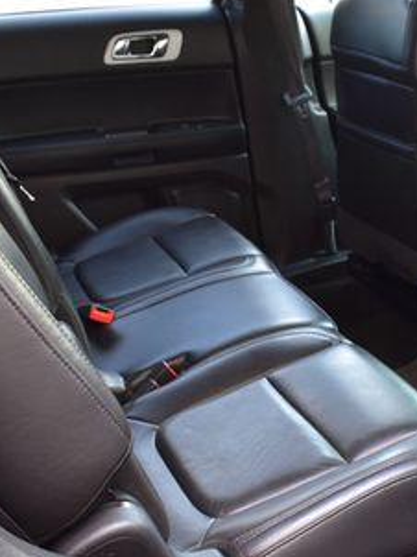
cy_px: 302
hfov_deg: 25.7
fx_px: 885
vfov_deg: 34.9
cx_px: 369
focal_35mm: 55
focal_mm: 18
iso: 400
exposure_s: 1/15
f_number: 6.3
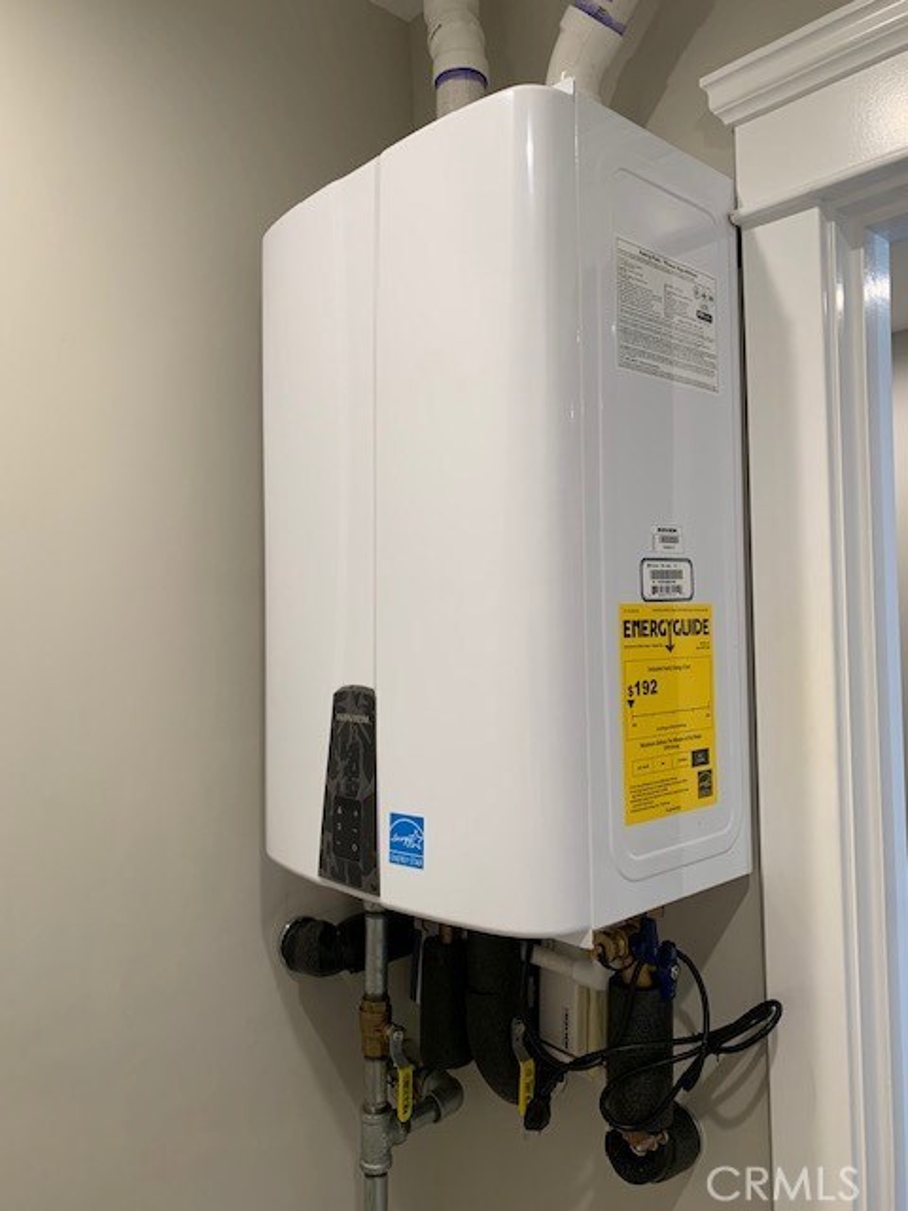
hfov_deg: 53.1
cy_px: 606
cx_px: 454
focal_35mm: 26
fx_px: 909
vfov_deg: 67.3
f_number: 1.8
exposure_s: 1/60
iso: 64
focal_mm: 4.25
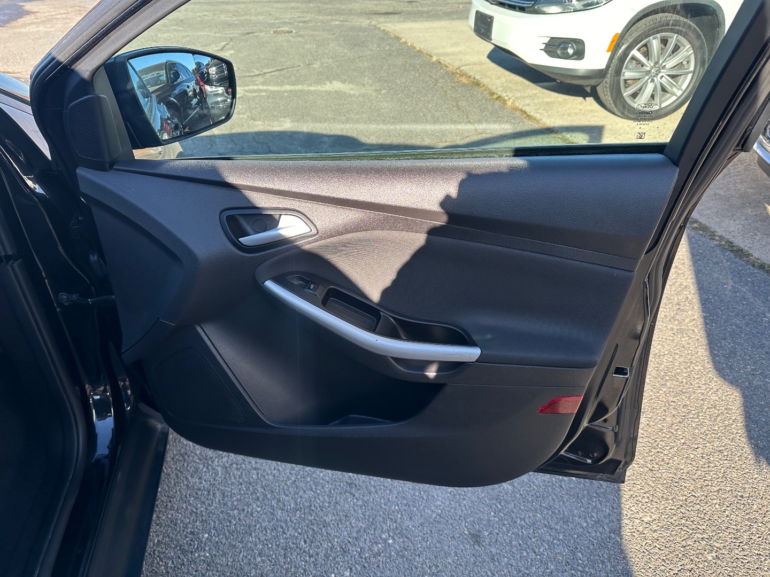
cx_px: 385
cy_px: 288
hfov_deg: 71.6
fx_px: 534
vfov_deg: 56.8
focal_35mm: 24
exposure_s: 1/680
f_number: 1.78
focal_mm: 6.86
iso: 80
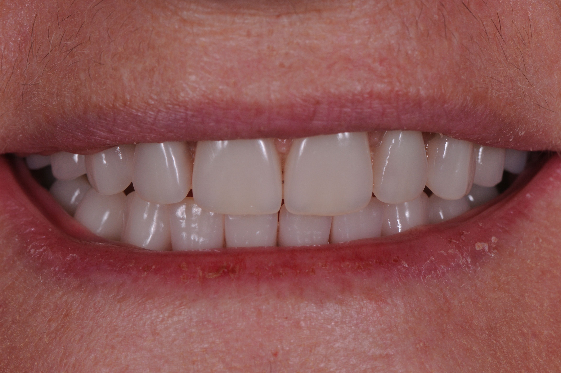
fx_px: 2451
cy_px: 186
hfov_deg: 13.1
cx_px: 280
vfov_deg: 8.7
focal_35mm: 158
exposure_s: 1/160
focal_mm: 105
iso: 320
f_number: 20
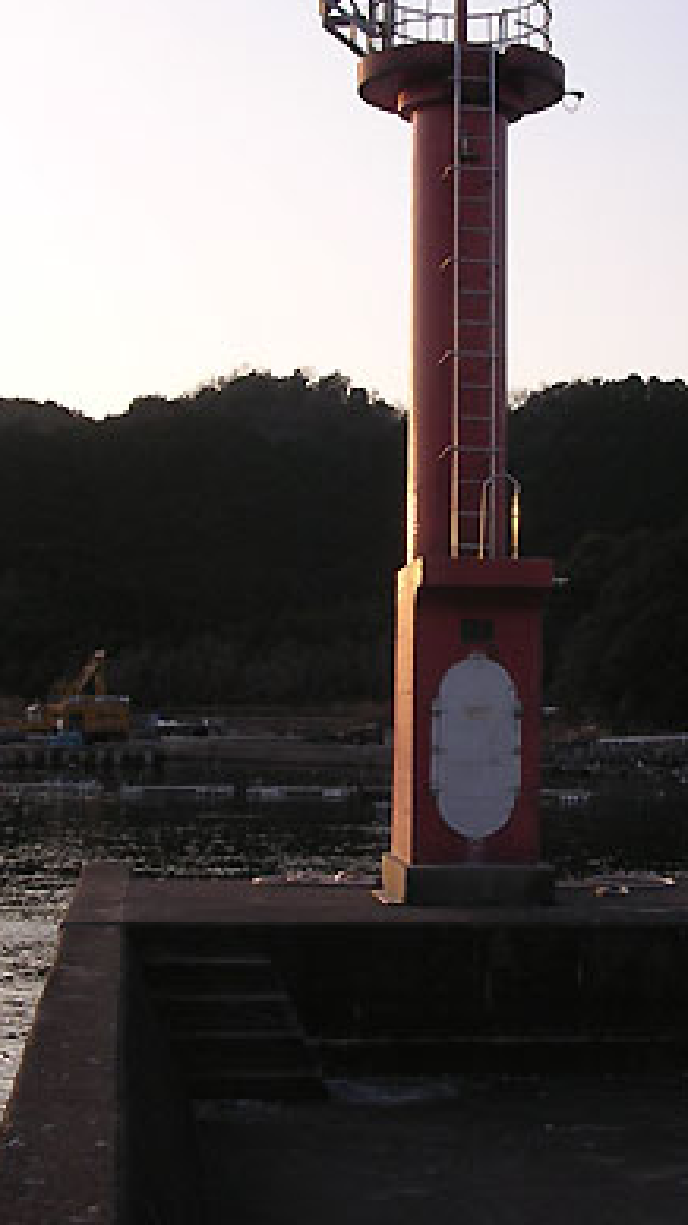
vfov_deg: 31.8
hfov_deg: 18.2
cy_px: 518
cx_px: 461
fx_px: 2142
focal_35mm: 66
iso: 100
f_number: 3.1
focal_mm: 7.5
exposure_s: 1/312
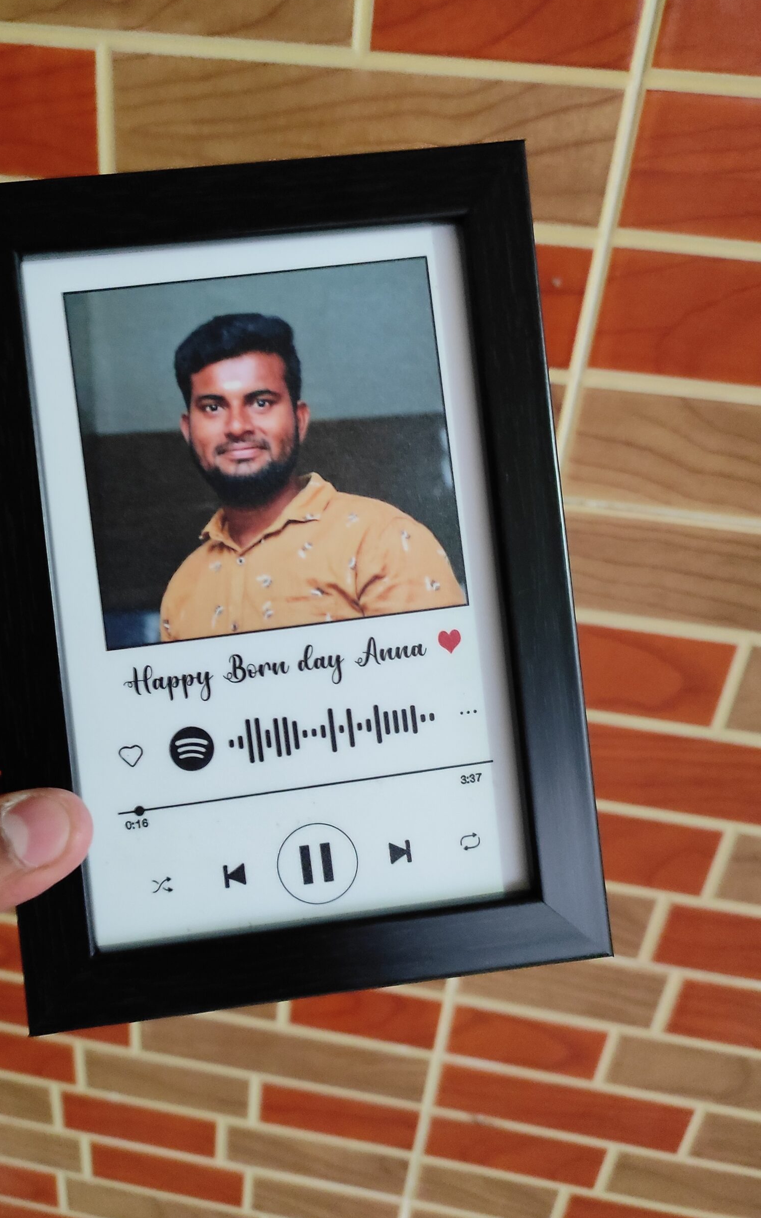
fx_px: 631
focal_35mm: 19
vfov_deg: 88.0
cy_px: 595
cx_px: 310
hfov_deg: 61.8
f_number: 1.79
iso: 1679
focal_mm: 4.74
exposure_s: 1/20
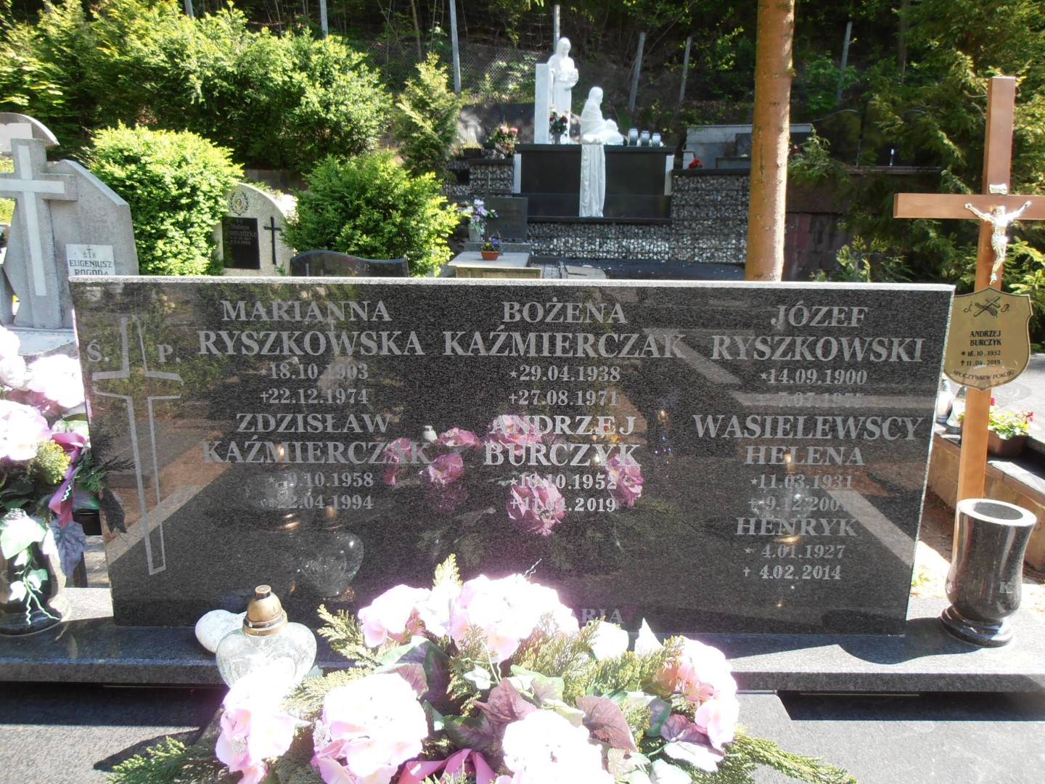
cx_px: 522
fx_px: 725
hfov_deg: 71.6
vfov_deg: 56.8
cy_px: 392
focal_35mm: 24
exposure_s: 1/160
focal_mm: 4.2
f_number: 3
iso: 80
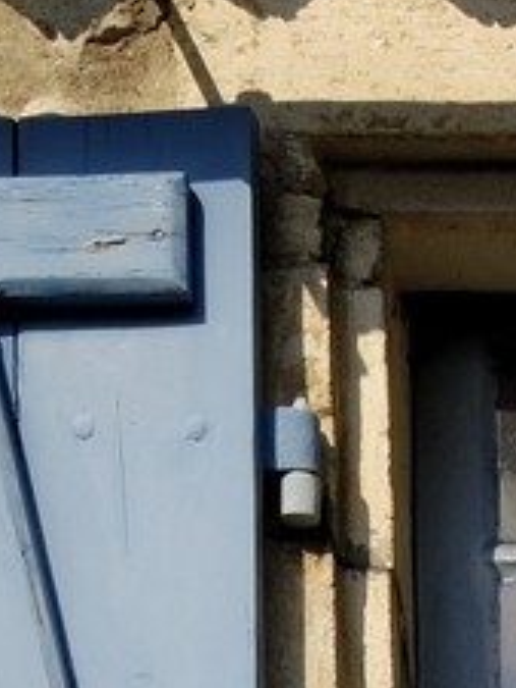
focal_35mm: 225
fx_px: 4468
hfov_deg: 6.4
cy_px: 2162
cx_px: 1014
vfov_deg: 7.6
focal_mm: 22
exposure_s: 1/160
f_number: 12
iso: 100
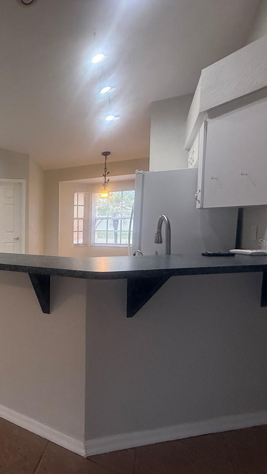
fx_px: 264
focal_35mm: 21
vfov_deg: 83.8
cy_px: 242
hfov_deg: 41.9
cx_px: -29
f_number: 2.2
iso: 200
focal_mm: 2.22
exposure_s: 1/60
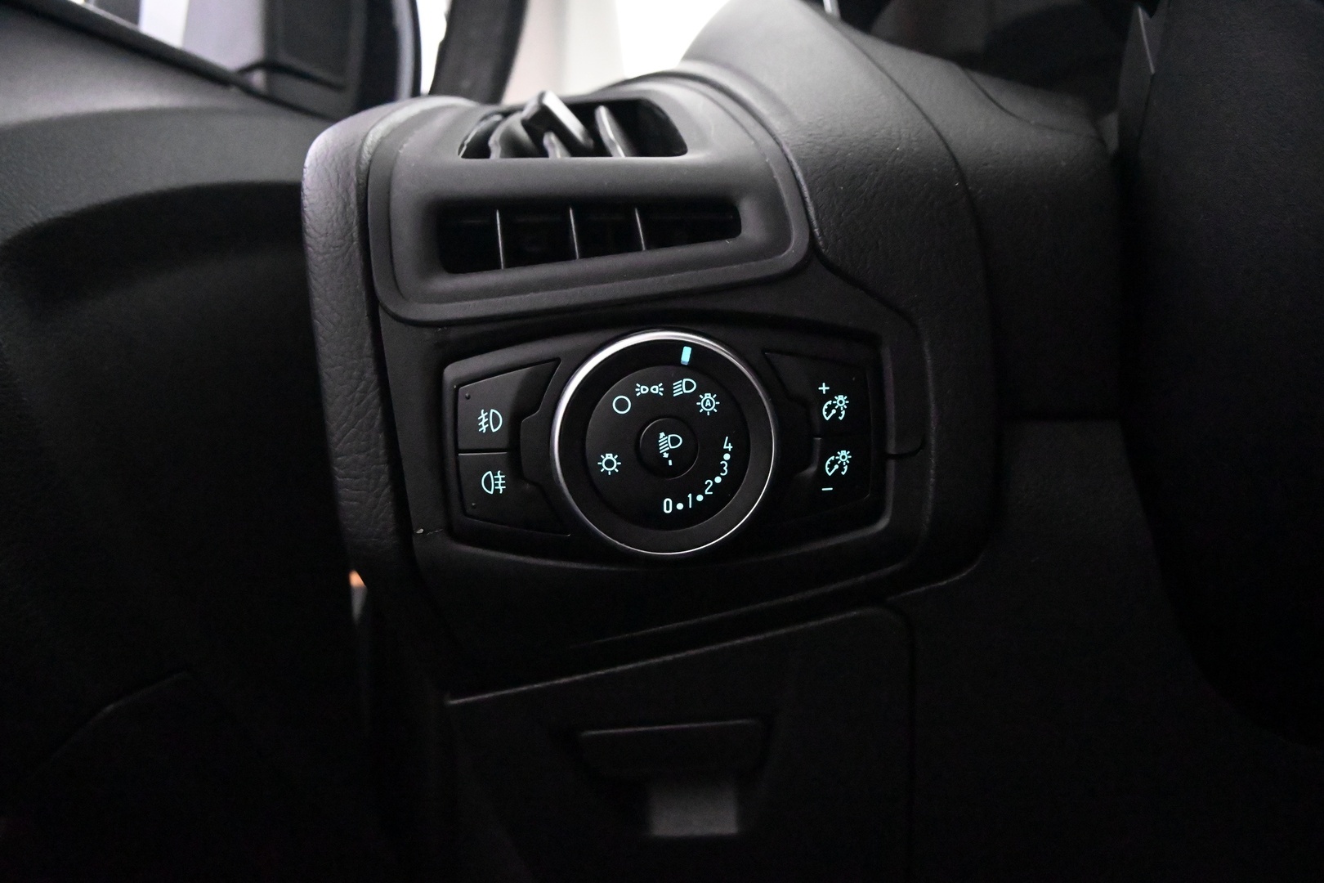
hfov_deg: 27.0
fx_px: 2758
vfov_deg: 18.2
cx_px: 662
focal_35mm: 75
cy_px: 442
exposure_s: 1/80
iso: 18000
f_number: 10
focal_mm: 50
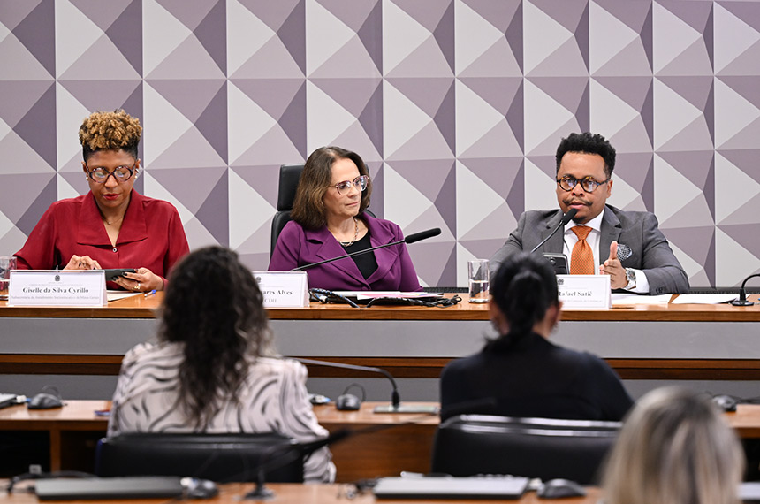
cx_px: 380
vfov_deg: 6.5
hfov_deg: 9.8
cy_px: 252
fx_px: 4425
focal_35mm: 210
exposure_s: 1/125
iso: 1000
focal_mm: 140
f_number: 2.8
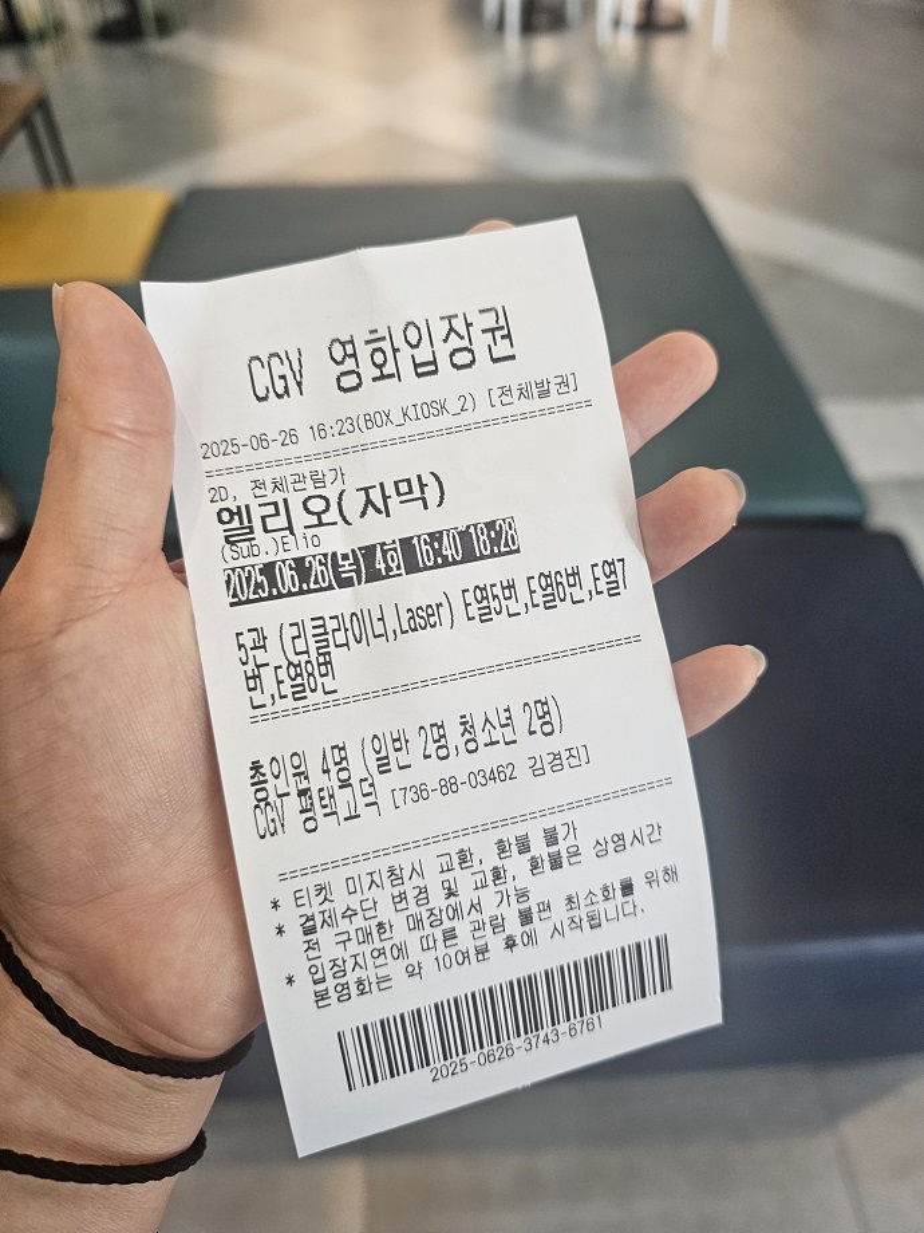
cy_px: 616
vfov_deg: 73.9
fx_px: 819
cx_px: 462
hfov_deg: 58.9
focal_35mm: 23
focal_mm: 6.3
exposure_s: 1/120
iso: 200
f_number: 1.7
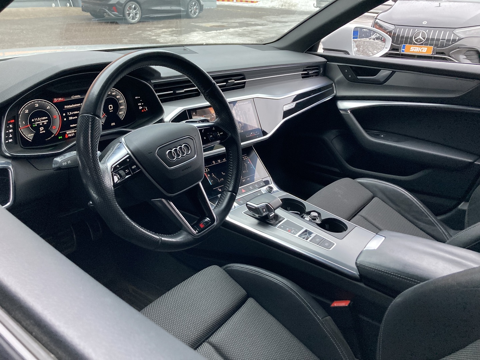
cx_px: 240
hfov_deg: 63.4
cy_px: 180
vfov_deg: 49.7
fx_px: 388
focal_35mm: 28
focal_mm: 3.99
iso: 250
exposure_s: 1/60
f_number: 1.8
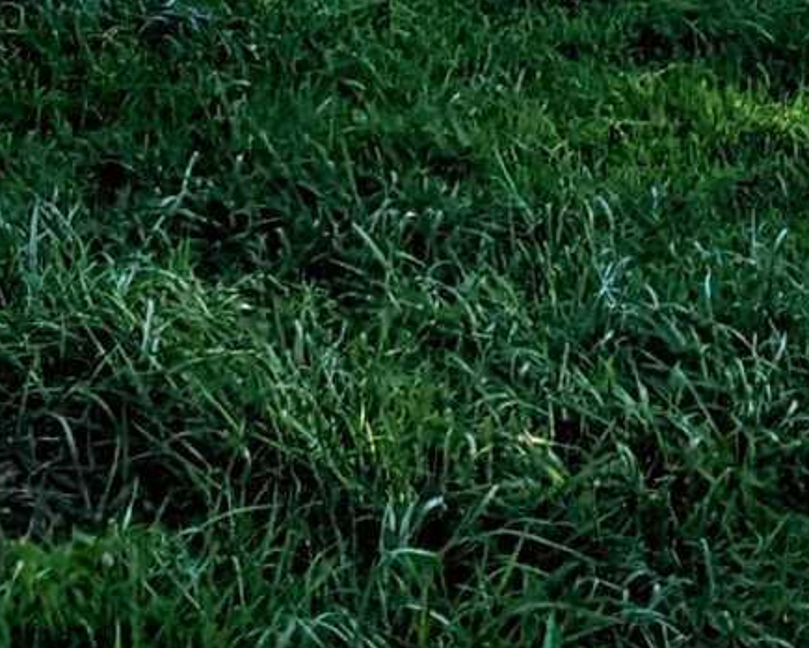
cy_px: -1490
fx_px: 3951
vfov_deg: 7.8
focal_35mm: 165
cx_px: -117
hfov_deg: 11.5
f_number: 1.85
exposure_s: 1/1825
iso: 45
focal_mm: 6.81
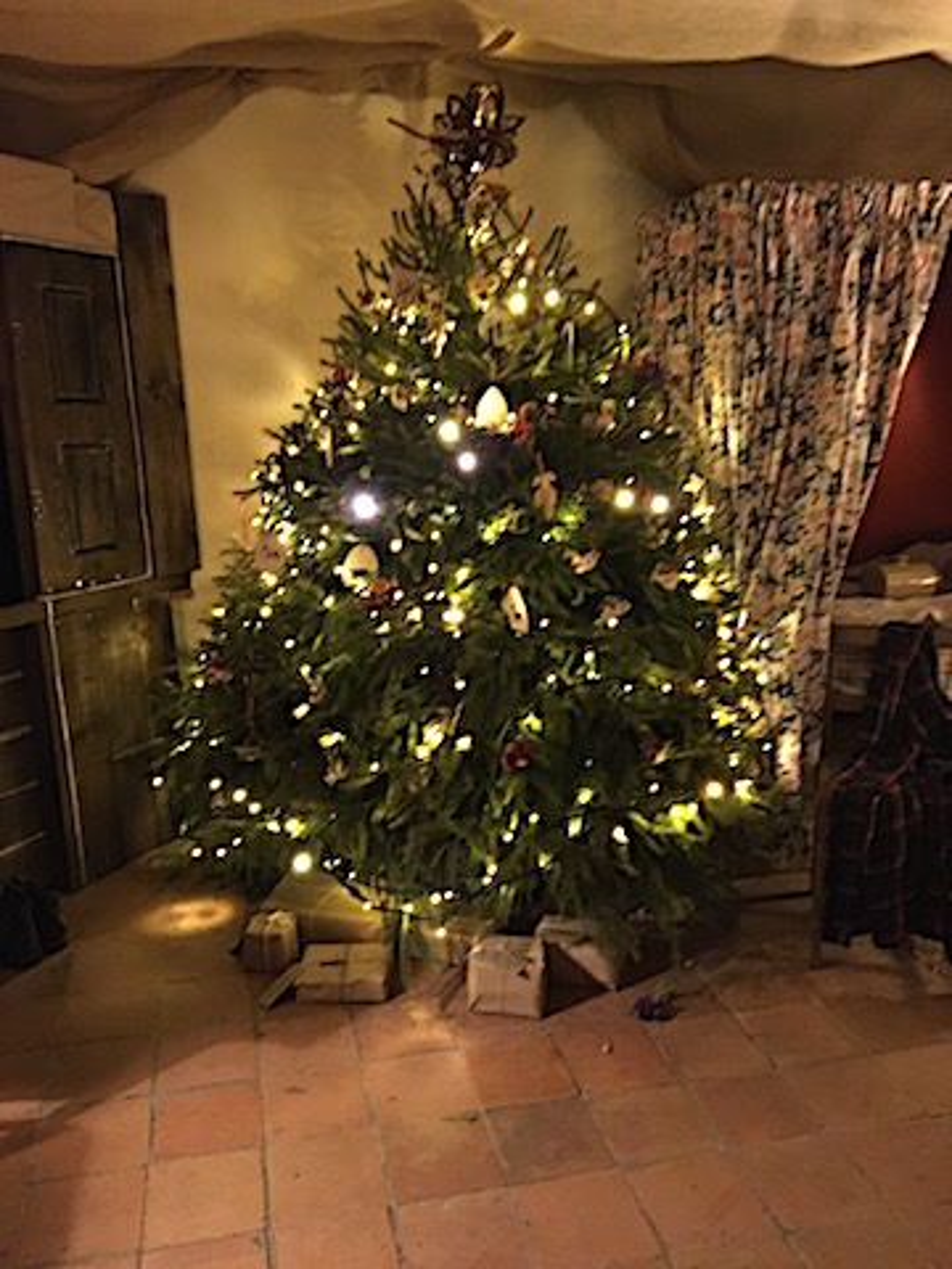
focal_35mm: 29
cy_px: 634
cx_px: 476
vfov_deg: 61.7
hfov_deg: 48.2
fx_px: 1063
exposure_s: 1/17
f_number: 2.2
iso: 500
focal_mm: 4.15
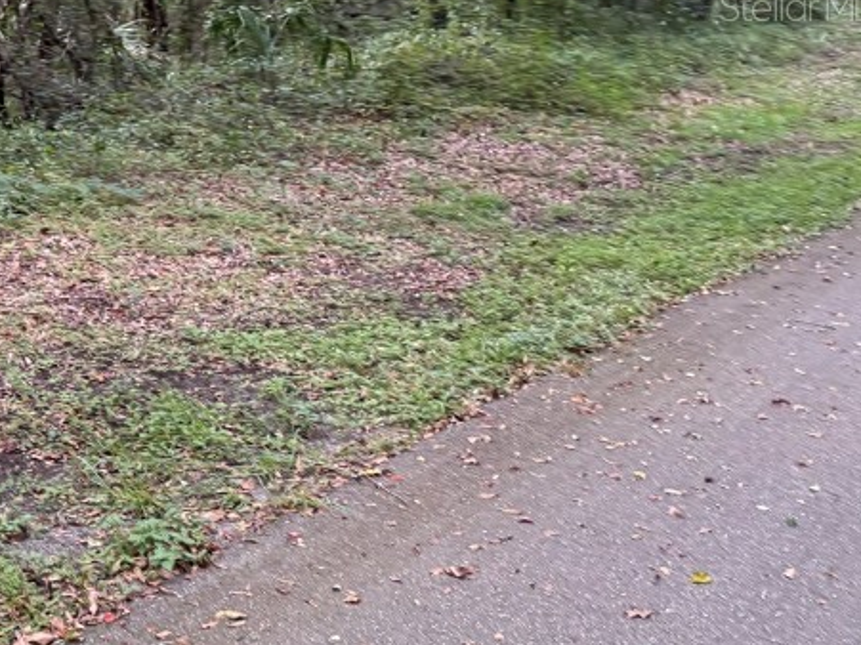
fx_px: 1467
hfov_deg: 29.6
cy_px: 6
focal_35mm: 59
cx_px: -78
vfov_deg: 23.8
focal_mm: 5.96
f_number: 1.6
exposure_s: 1/105
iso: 125
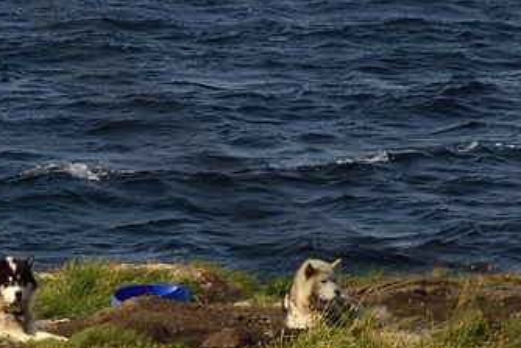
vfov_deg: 2.4
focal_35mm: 574
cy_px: -297
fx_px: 8310
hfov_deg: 3.6
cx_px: 583
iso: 200
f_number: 10
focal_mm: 120
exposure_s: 1/400
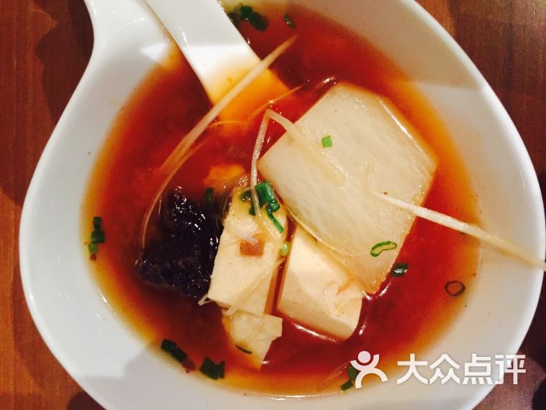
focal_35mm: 29
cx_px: 273
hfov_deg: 61.7
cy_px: 205
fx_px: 457
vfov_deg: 48.2
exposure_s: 1/17
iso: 500
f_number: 2.2
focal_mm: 4.15
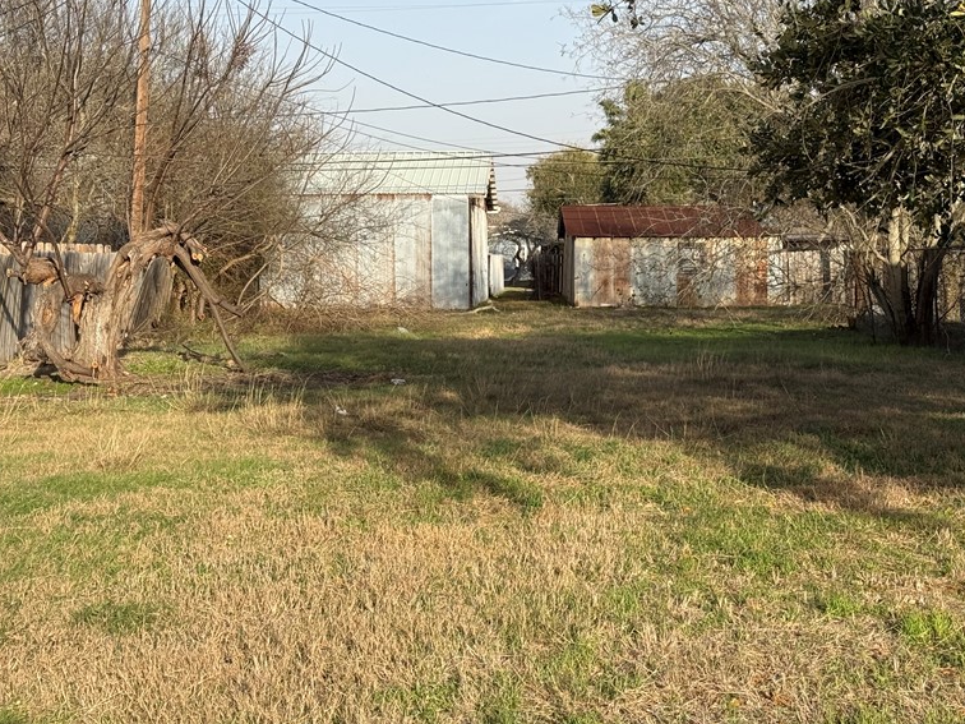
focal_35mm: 65
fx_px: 1812
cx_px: 574
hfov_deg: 29.8
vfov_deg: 22.5
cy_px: 282
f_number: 1.78
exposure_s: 1/2667
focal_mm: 6.76
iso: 64
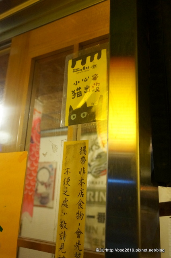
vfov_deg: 57.3
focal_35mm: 33
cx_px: 86
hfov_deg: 39.9
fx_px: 236
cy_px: 129
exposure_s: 1/60
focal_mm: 22
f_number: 4
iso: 2500
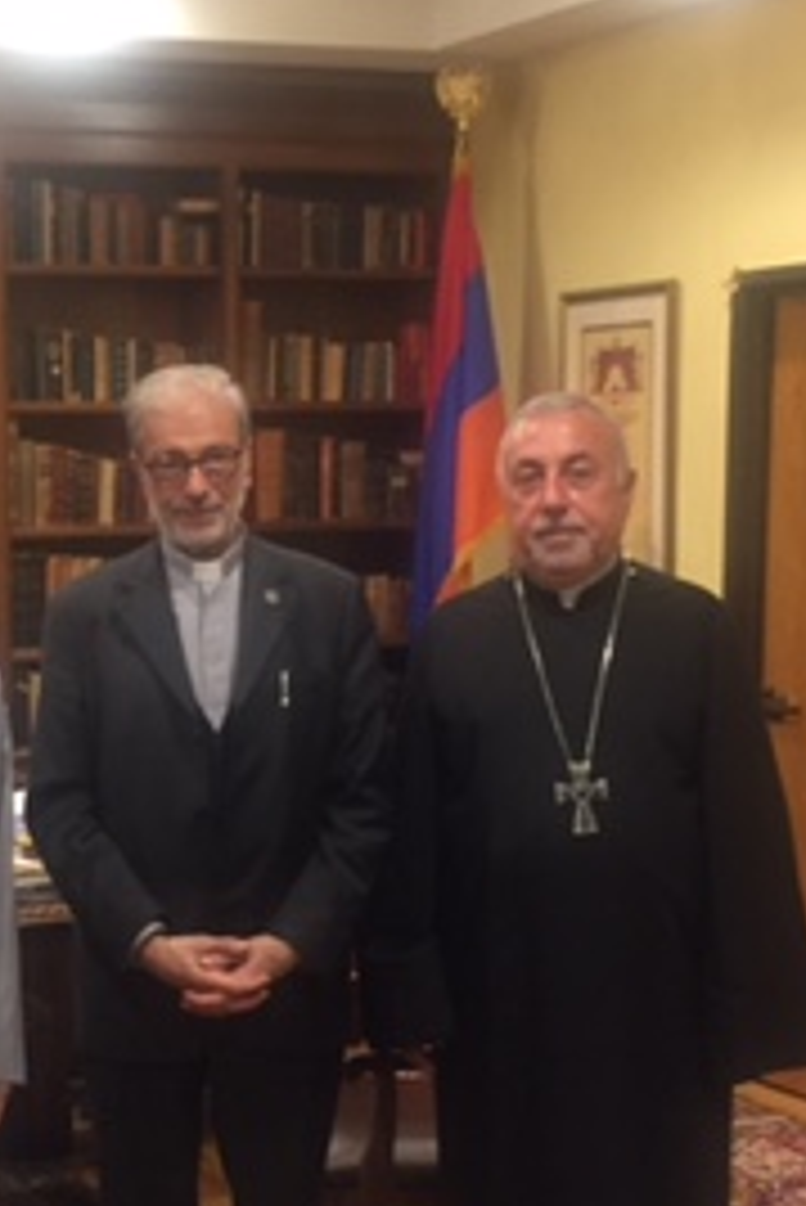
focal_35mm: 72
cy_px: 806
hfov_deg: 18.6
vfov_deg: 27.9
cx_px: 50
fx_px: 2415
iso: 125
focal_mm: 4.15
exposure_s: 1/30
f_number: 2.2
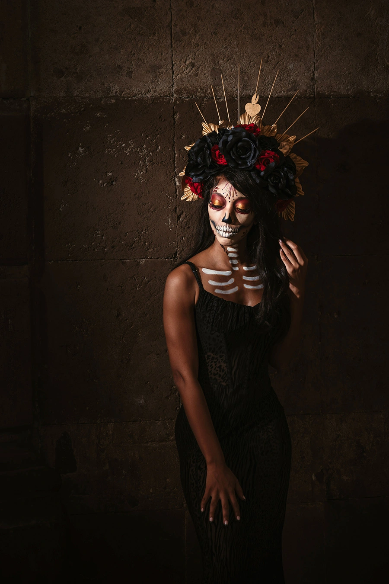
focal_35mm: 120
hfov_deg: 11.4
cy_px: 292
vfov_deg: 17.1
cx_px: 194
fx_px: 1945
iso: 160
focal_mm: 120
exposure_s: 1/125
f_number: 5
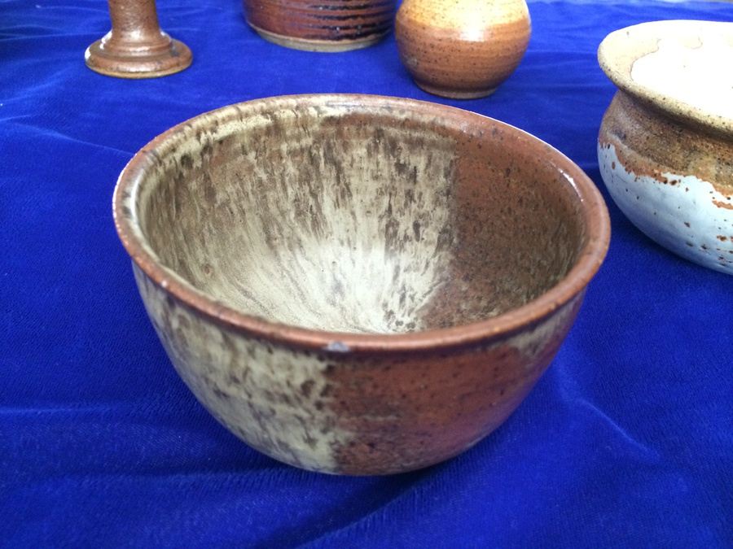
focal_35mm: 30
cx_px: 366
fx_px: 635
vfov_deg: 46.8
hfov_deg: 60.0
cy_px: 274
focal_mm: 4.12
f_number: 2.2
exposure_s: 1/20
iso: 320
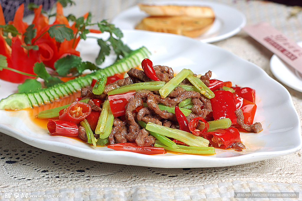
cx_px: 151
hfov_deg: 27.0
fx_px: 629
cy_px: 100
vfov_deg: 18.2
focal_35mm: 75
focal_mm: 50
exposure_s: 1/640
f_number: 5
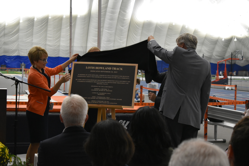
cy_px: 83
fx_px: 571
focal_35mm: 82
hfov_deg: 24.6
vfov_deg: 16.6
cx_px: 124
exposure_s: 1/60
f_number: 5.6
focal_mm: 55
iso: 2200
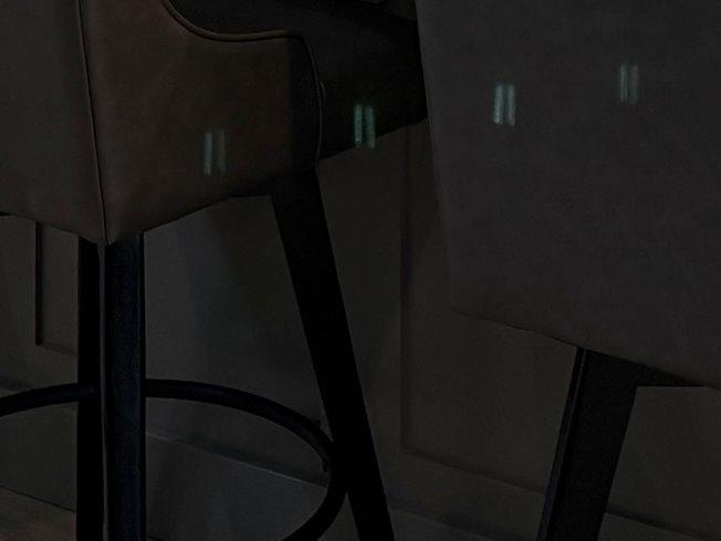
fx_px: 2354
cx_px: 433
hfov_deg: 17.4
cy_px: -584
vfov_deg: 11.6
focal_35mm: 113
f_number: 1.78
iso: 125
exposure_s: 1/120
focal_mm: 6.76
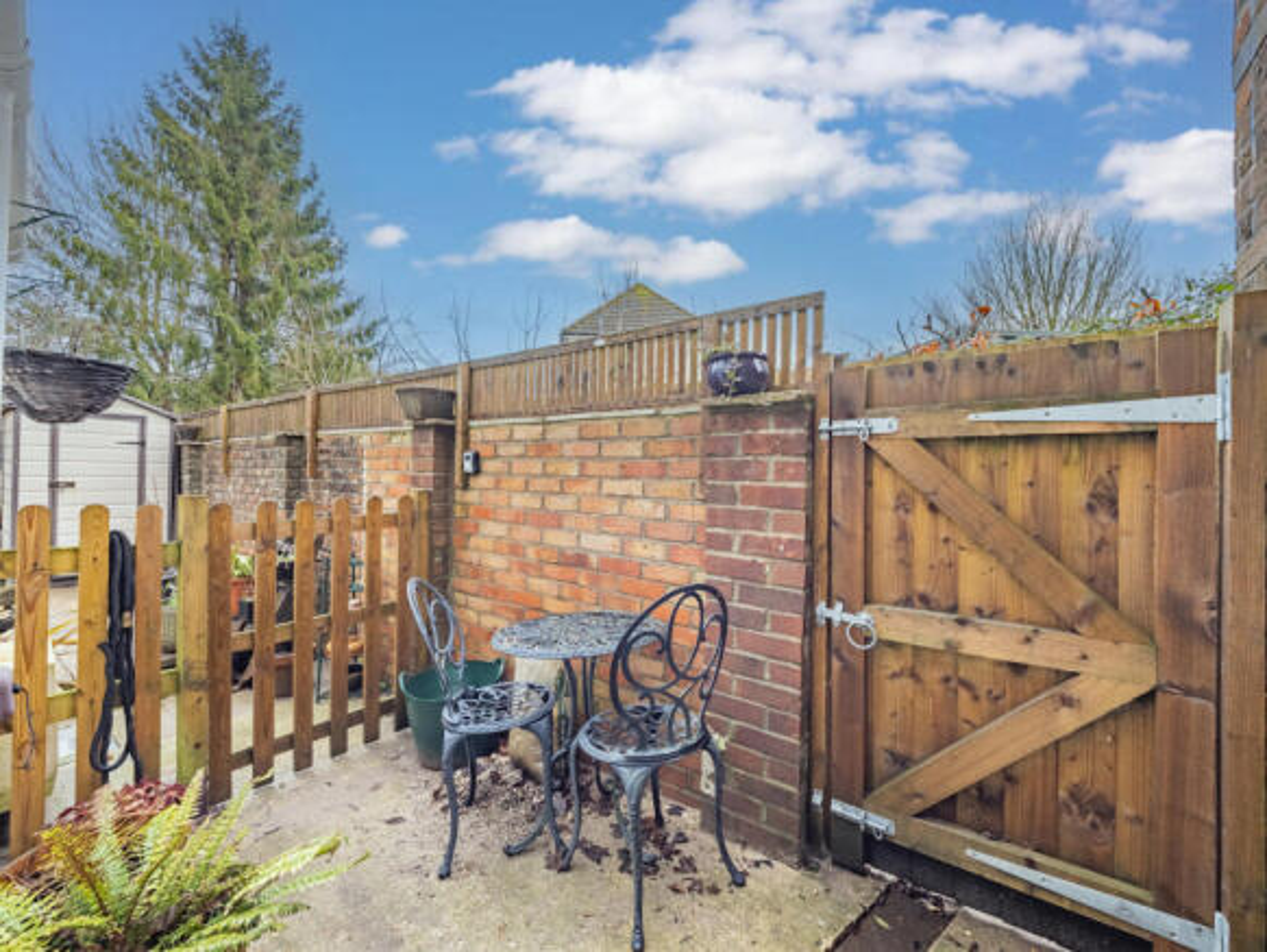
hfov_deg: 102.0
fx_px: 513
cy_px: 476
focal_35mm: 14
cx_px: 634
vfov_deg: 85.7
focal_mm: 7
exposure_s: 1/800
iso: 400
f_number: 6.3
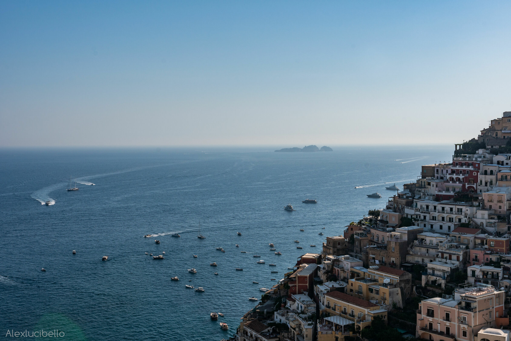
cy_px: 170
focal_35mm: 48
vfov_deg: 28.1
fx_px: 681
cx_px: 256
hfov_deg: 41.1
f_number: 16
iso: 100
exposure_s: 1/160
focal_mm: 32
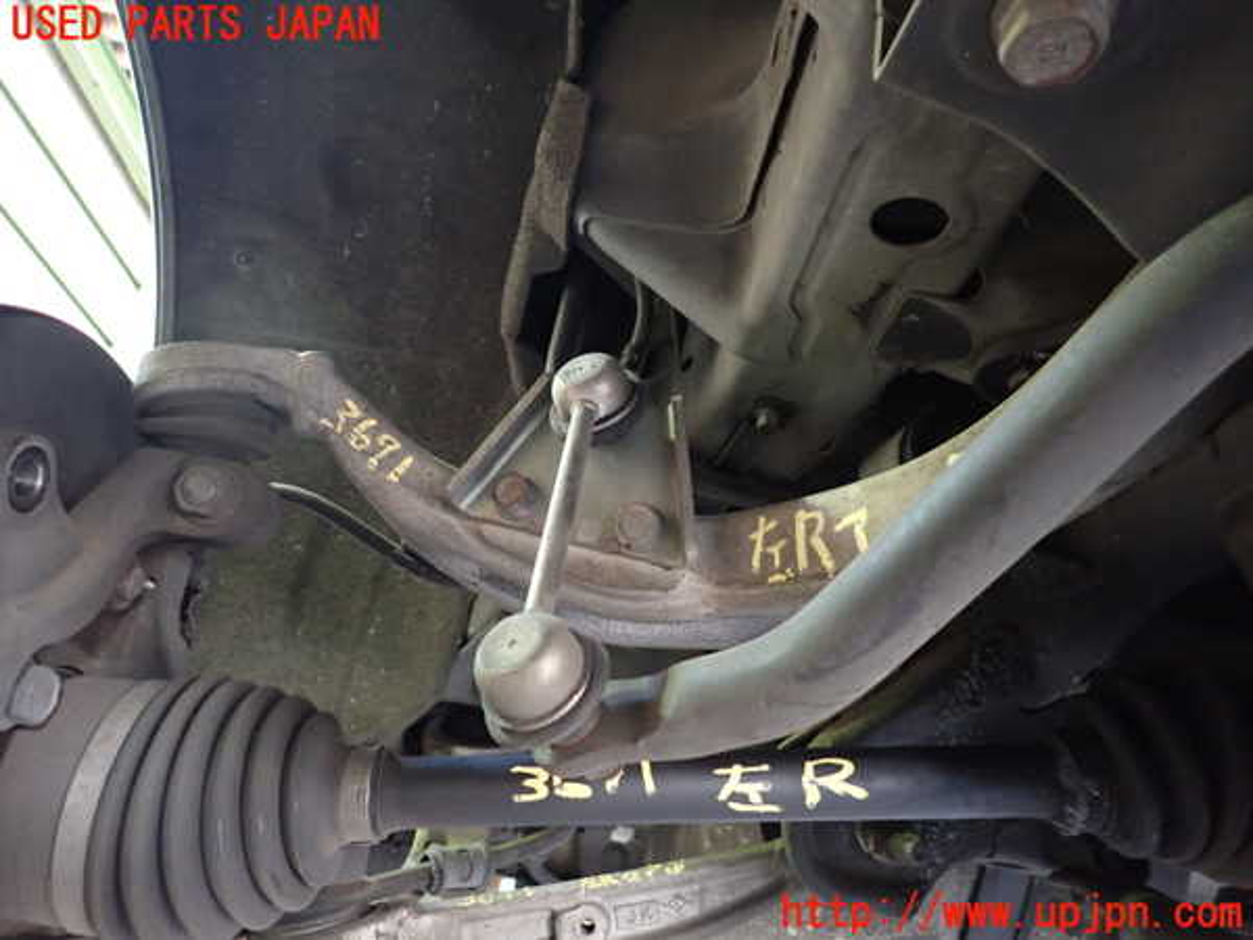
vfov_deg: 54.9
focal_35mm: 25
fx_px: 905
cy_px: 470
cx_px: 626
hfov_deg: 69.4
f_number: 2
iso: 800
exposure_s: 1/15
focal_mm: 4.5
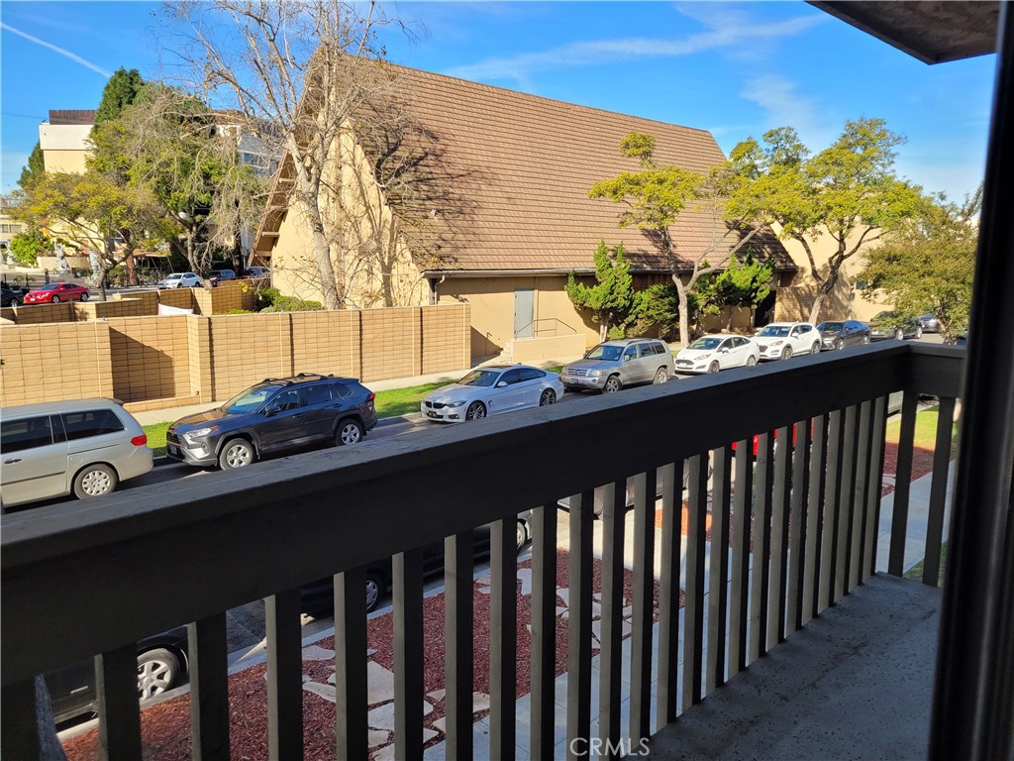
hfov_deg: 67.3
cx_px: 507
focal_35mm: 26
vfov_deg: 53.1
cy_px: 380
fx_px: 762
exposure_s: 1/1170
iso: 40
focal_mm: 5.4
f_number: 1.8
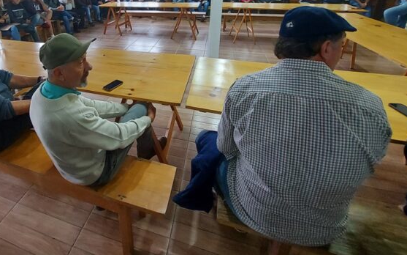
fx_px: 211
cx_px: 137
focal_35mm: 19
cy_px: 45
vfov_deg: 56.8
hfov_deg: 85.0
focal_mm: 1.74
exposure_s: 1/60
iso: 320
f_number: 2.2
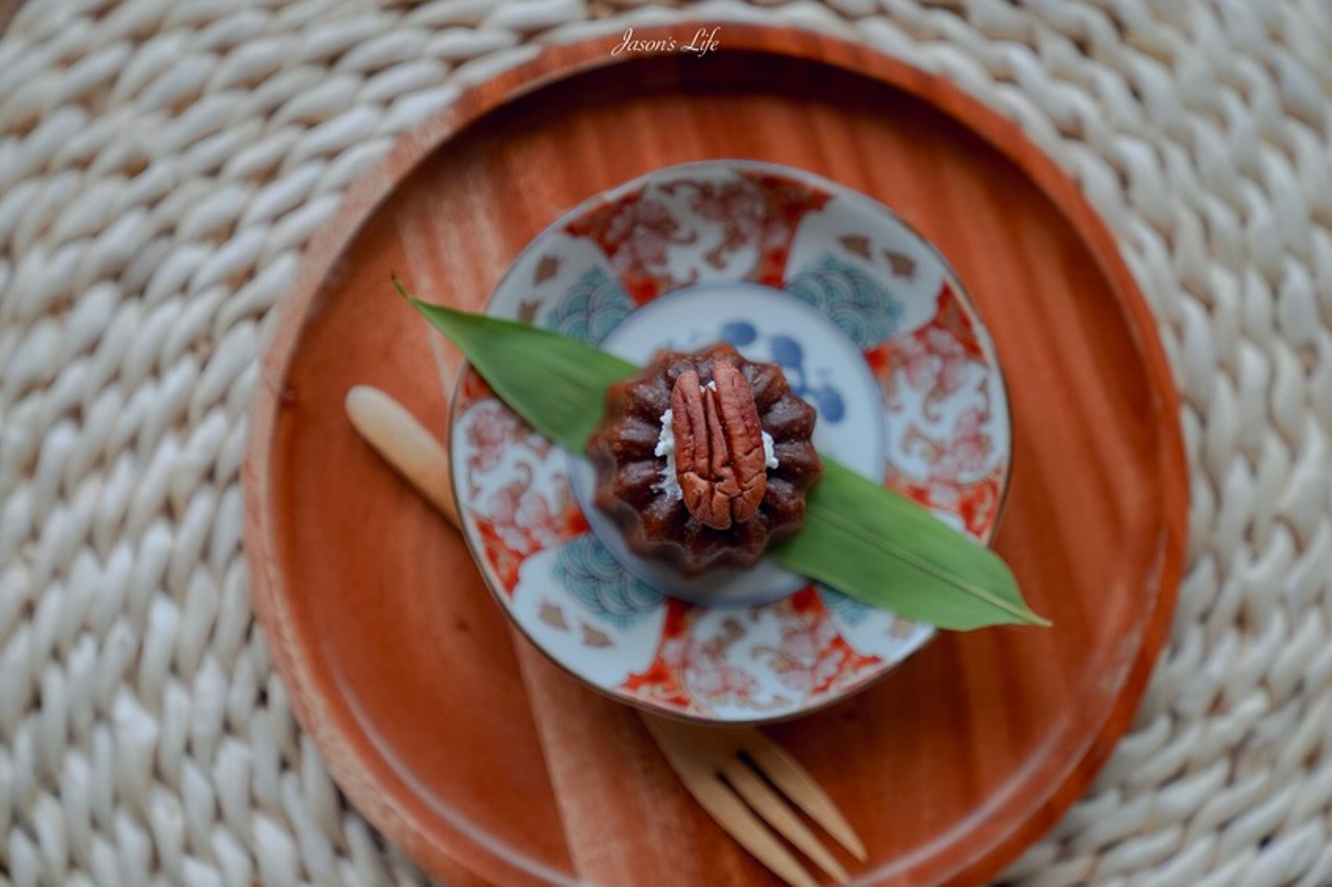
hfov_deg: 28.9
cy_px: 444
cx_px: 666
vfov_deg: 19.4
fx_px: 2589
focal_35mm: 70
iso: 100
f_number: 2.8
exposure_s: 1/200
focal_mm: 70
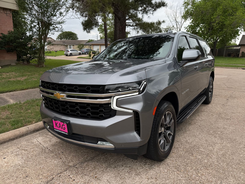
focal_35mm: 24
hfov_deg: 71.6
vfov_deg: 56.8
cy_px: 92
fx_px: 170
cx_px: 122
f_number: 1.78
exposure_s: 1/358
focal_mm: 6.76
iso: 80
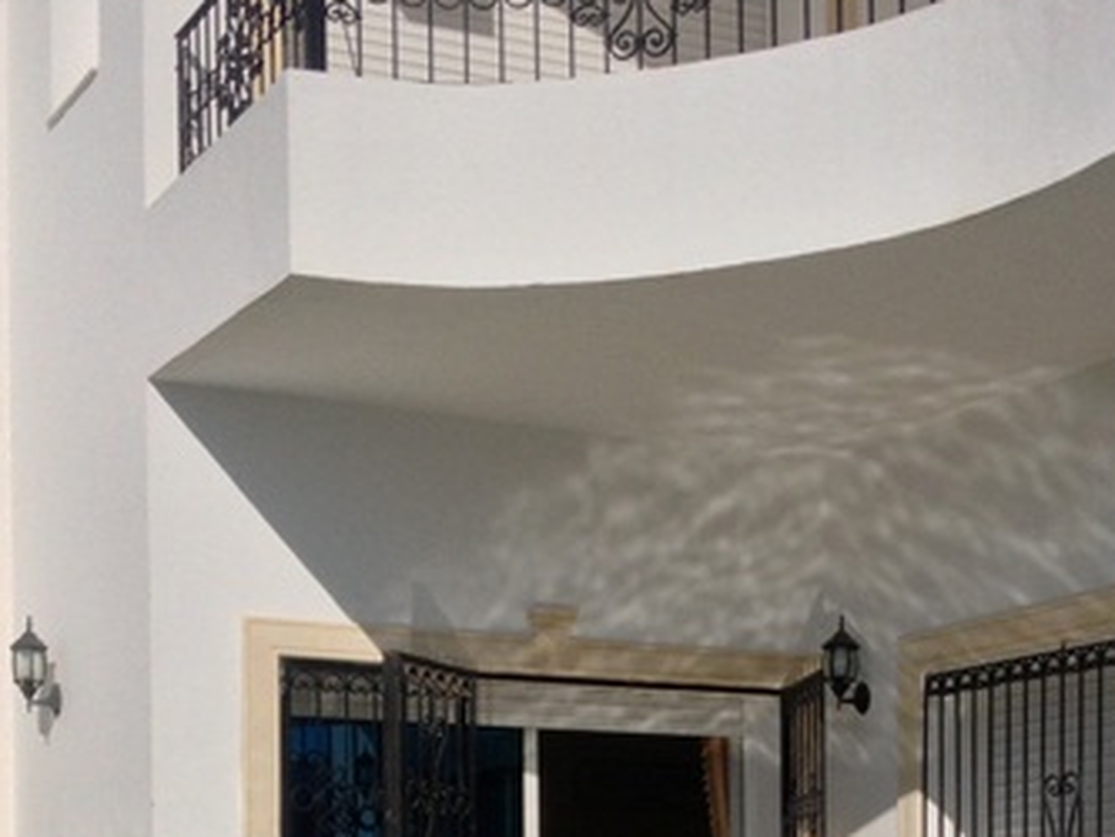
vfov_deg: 16.9
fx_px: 2707
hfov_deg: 23.2
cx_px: 683
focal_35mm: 84
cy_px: 981
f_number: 2.4
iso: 50
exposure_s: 1/4608
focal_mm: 4.28
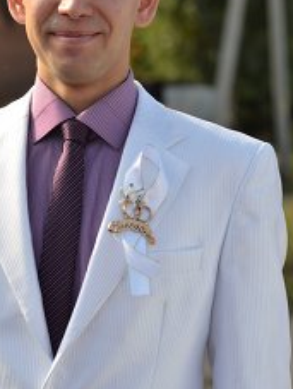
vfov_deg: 15.9
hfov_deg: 12.0
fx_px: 1396
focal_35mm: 124
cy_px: 207
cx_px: 83
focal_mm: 50
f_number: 2.8
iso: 100
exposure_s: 1/1000
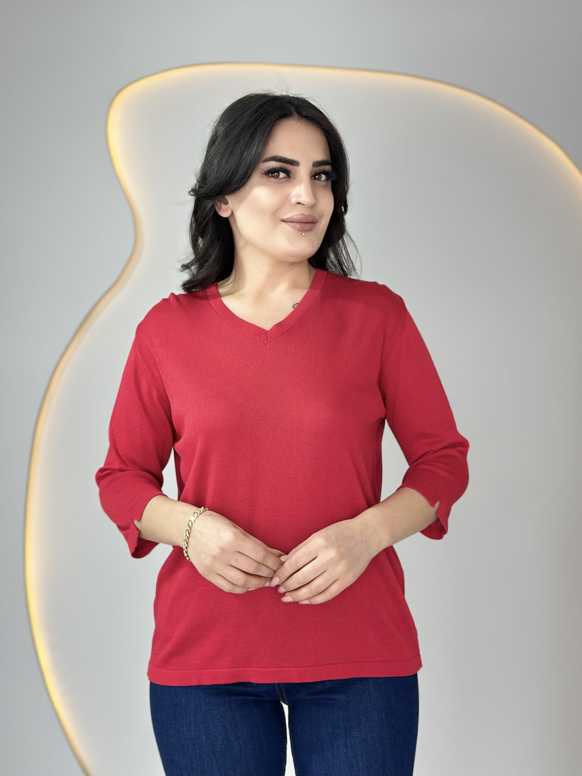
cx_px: 291
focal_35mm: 48
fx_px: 1076
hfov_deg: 30.3
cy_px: 388
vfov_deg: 39.7
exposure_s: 1/228
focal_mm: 6.86
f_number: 1.78
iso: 80
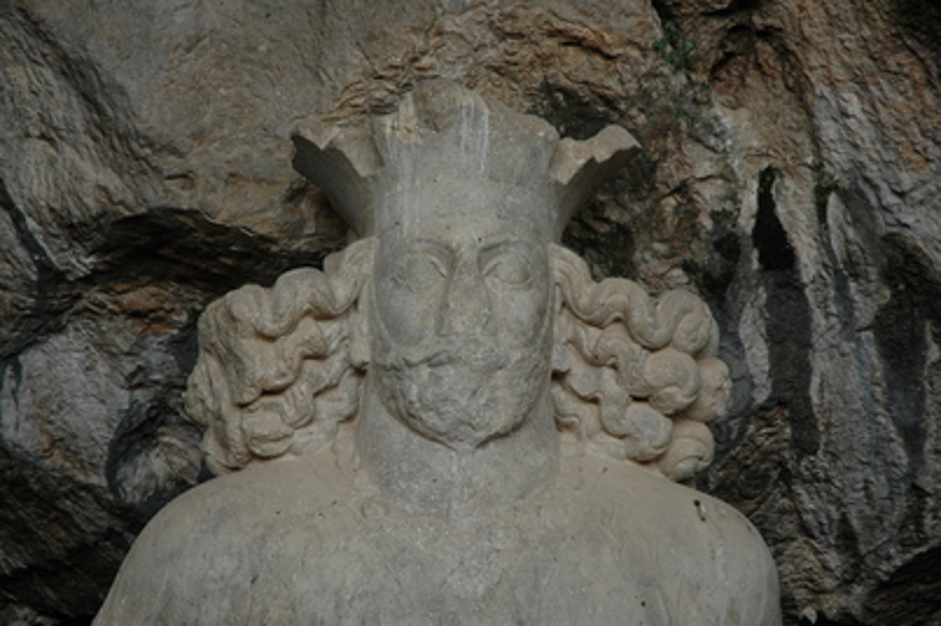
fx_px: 2742
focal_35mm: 105
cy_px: 313
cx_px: 470
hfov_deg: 19.5
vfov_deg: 13.0
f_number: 4.5
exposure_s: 1/80
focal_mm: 70
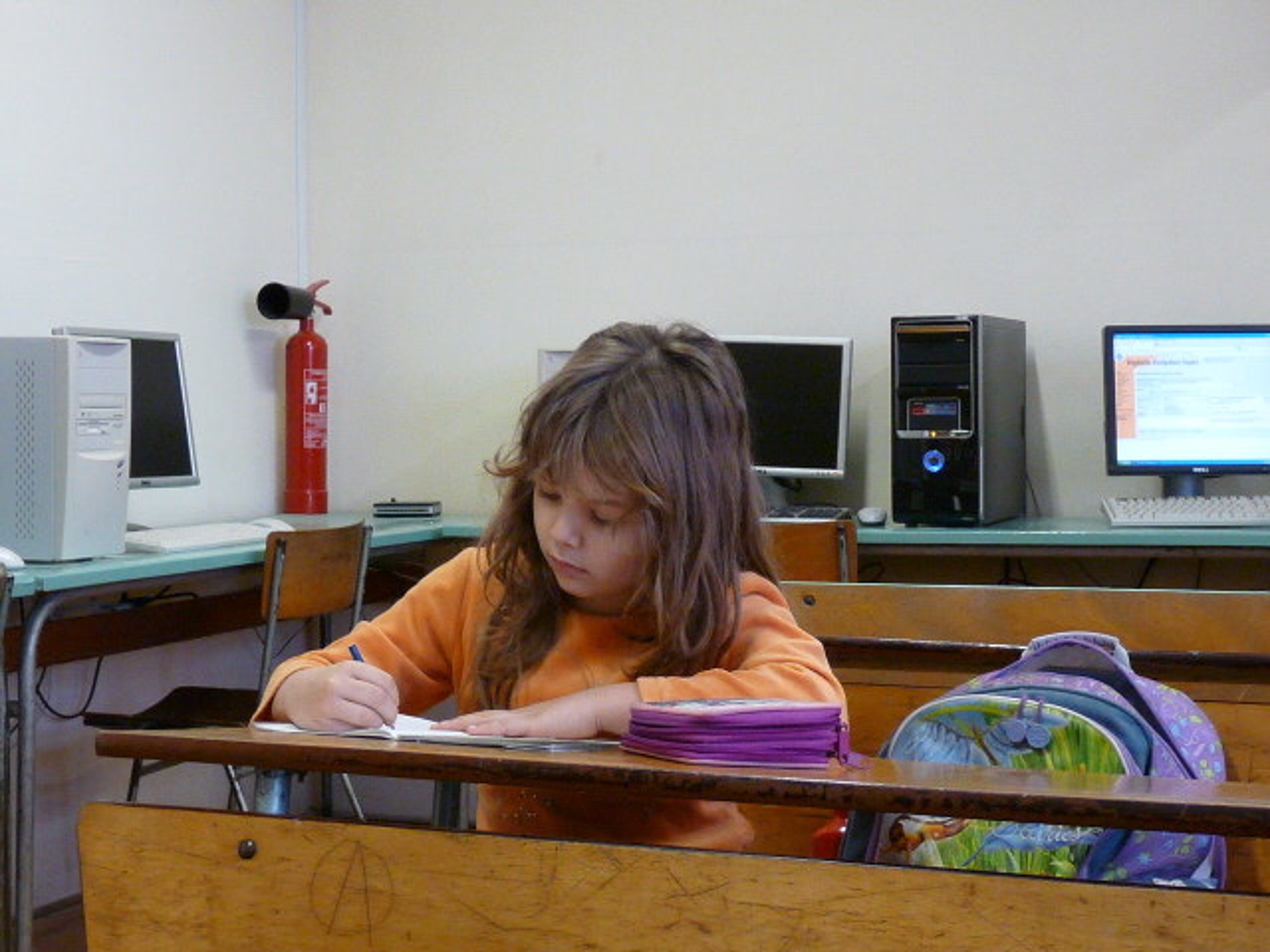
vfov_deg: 25.7
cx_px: 635
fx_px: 2091
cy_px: 476
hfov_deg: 33.8
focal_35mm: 57
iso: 320
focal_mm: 5.8
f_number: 3
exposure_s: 1/30
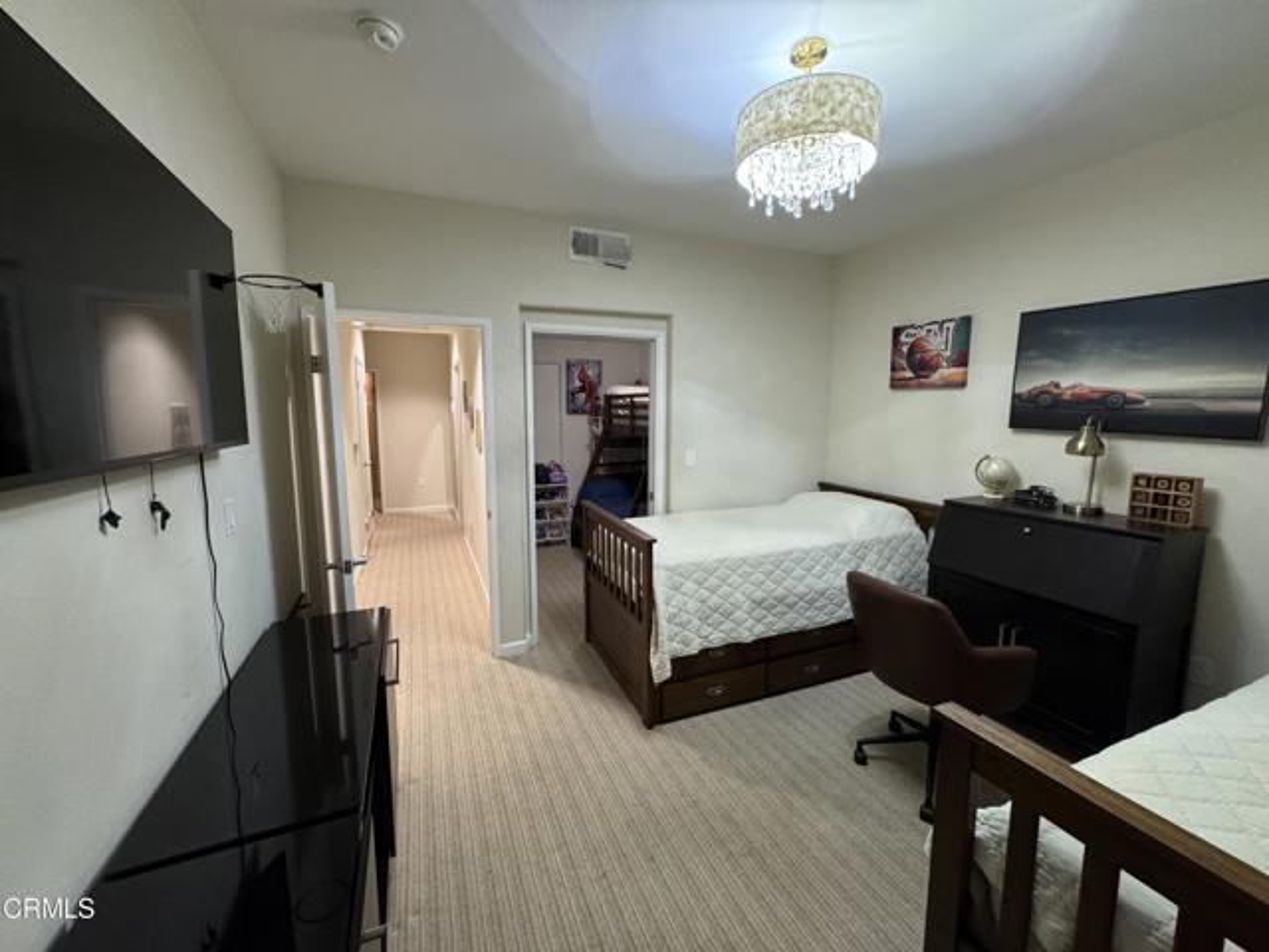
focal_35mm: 14
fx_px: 513
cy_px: 476
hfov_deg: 102.1
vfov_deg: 85.7
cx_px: 634
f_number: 2.2
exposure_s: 1/60
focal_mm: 2.22
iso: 500
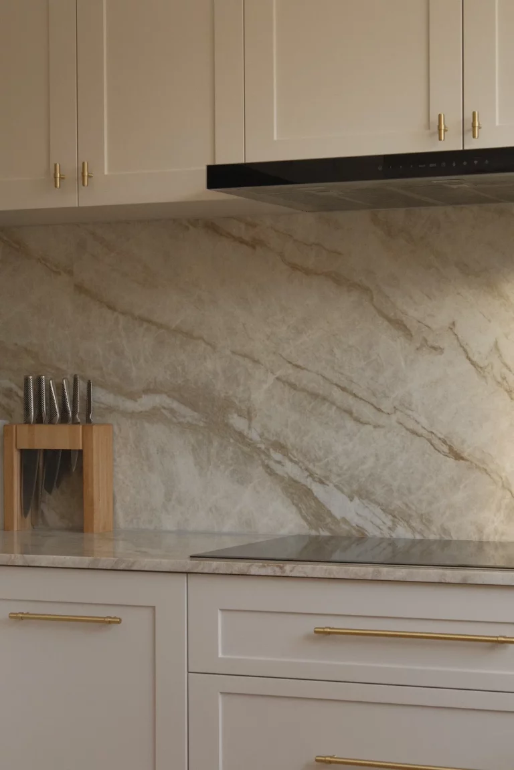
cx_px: 257
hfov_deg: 16.3
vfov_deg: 24.2
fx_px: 1799
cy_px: 385
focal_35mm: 84
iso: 1250
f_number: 9
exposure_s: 1/60
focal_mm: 56
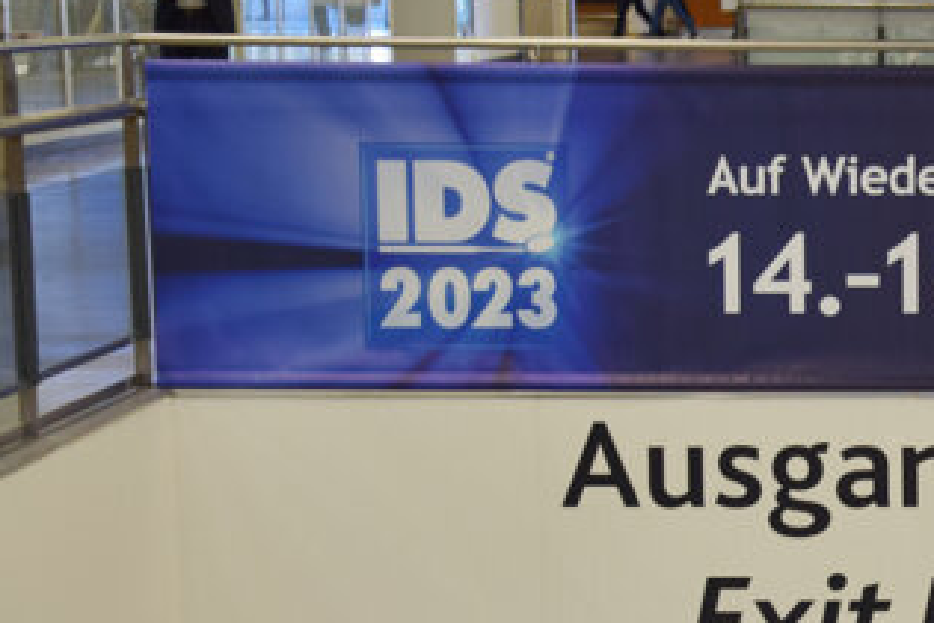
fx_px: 3745
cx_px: 1183
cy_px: 580
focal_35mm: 144
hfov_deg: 13.7
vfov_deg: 9.5
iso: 400
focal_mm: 35
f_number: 5
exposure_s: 1/100
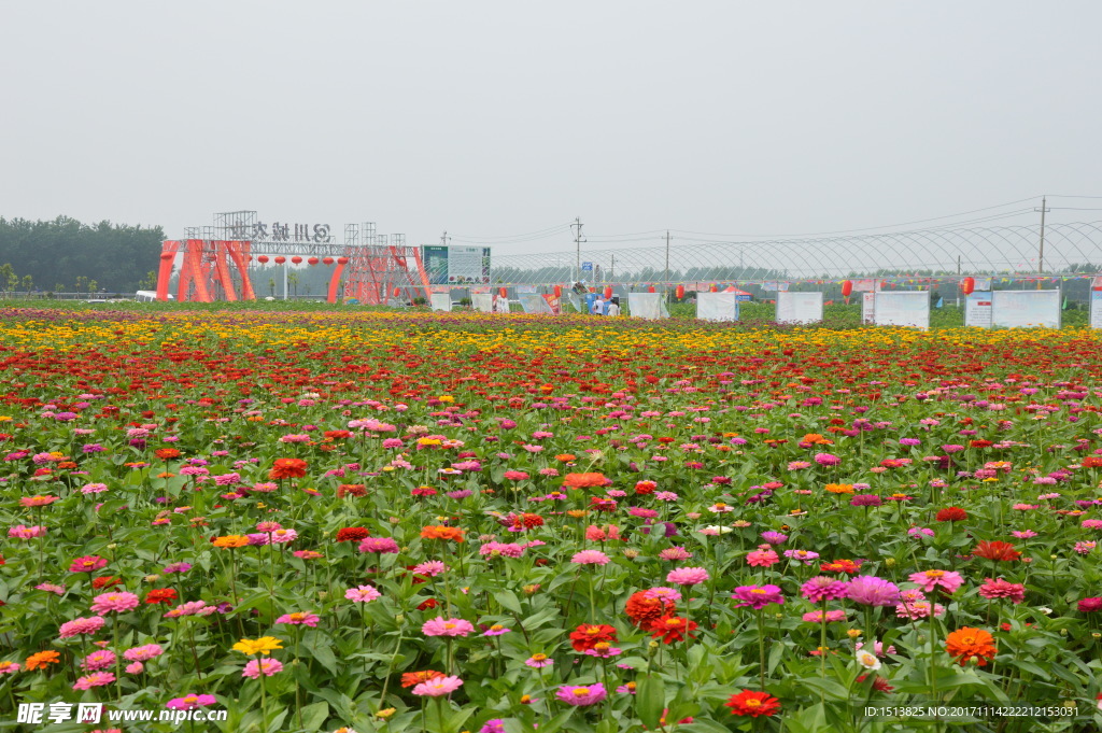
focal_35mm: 51
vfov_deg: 26.4
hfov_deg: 38.9
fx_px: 1560
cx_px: 551
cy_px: 366
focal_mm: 34
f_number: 10
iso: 400
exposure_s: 1/640
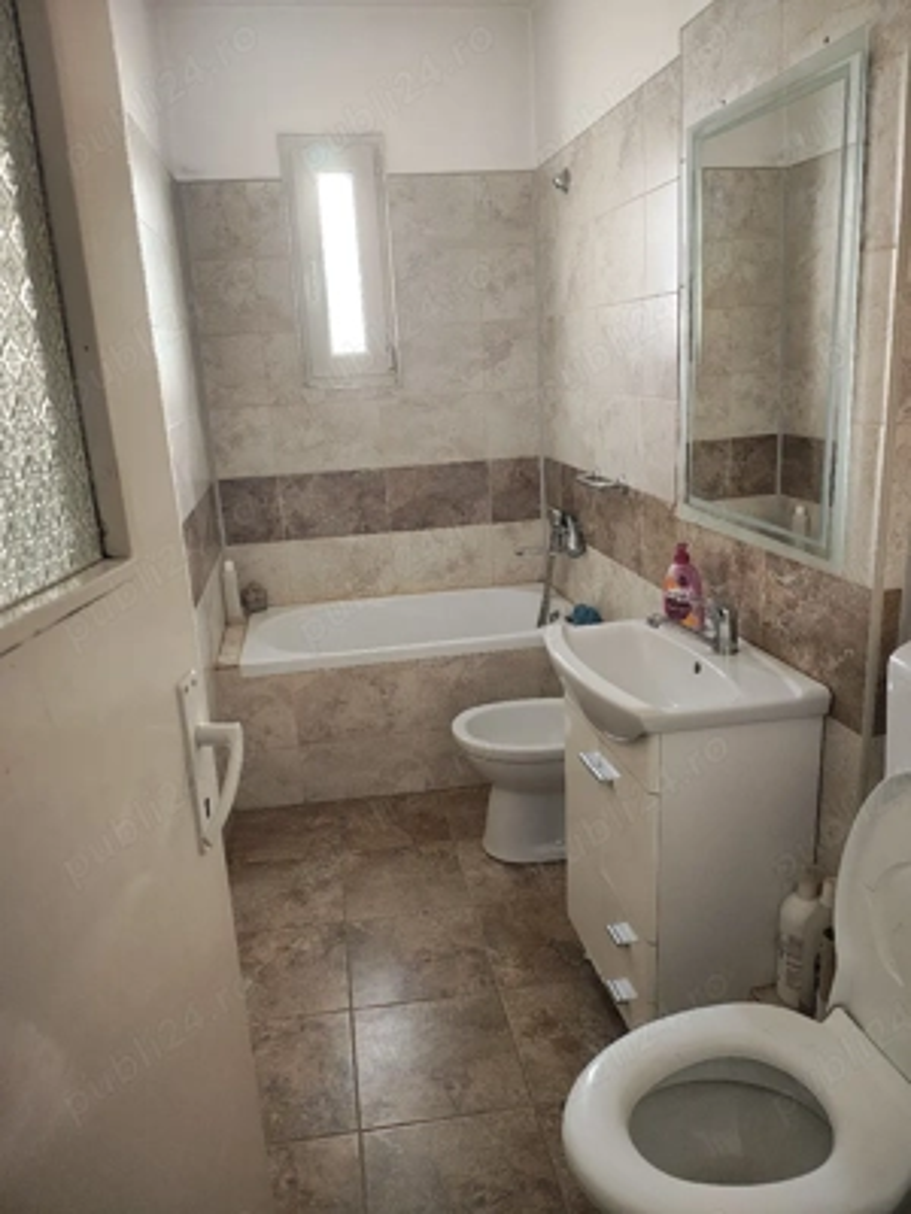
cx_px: 456
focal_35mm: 25
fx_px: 877
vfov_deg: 69.4
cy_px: 607
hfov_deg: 54.9
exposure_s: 1/60.2
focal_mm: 5.89
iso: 863
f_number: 1.4
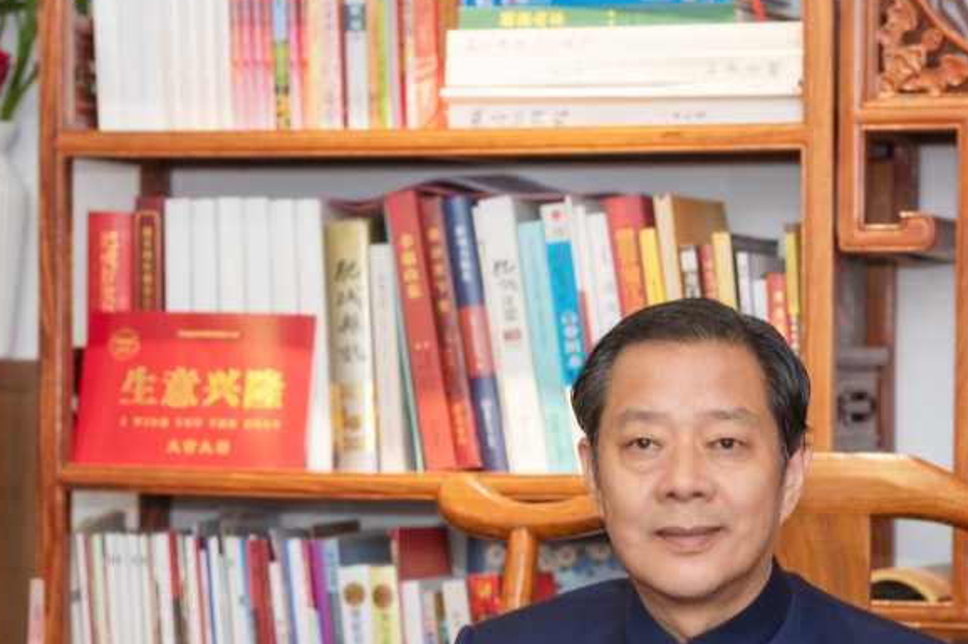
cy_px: 508
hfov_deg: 11.3
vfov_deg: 7.5
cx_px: 498
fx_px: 4891
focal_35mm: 182
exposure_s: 1/60
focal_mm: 105
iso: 200
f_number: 3.5
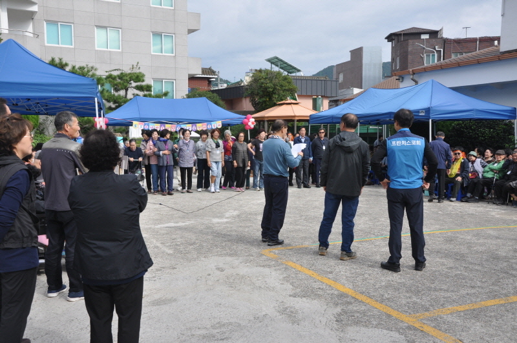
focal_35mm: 36
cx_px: 258
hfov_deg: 53.2
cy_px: 172
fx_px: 516
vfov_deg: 36.8
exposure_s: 1/250
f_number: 8
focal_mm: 24
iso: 200
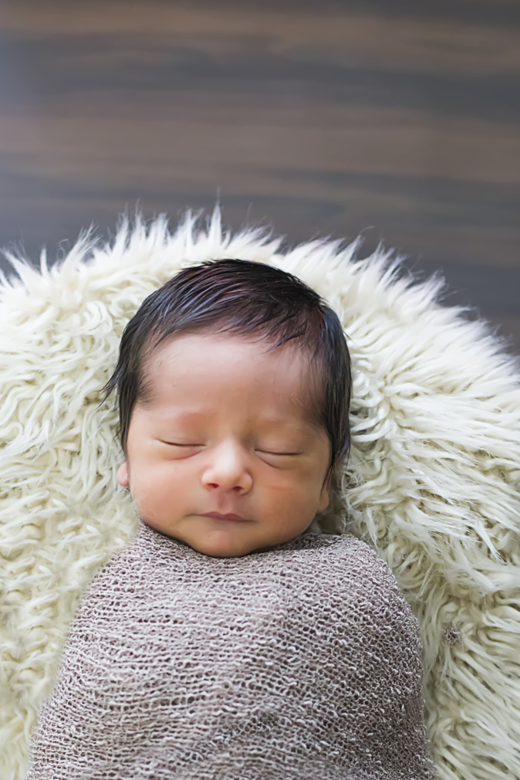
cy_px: 680
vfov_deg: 22.4
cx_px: 258
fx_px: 1927
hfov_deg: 15.4
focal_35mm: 89
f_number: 3.5
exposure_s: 1/125
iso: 2000
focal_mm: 50
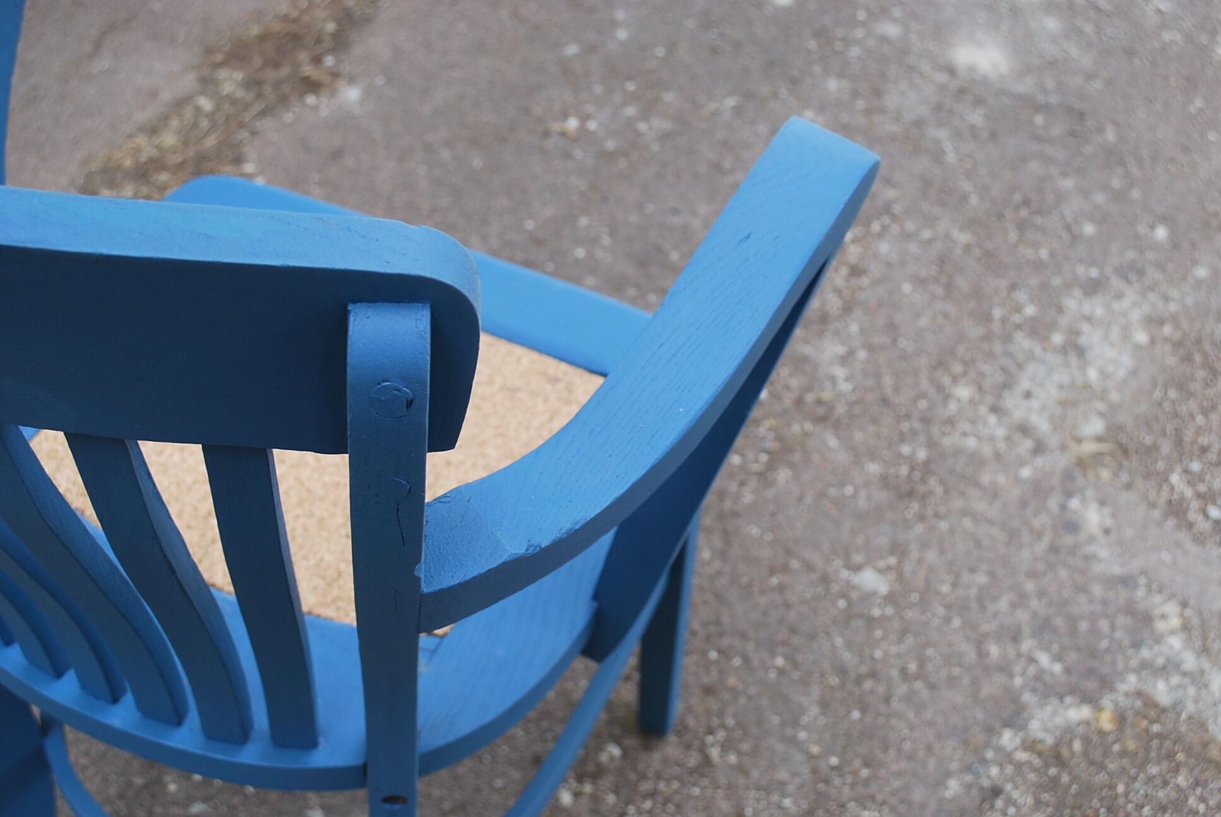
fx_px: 1477
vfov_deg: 30.9
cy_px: 408
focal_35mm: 44
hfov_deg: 44.9
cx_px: 610
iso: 200
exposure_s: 1/125
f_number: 5.6
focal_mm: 29
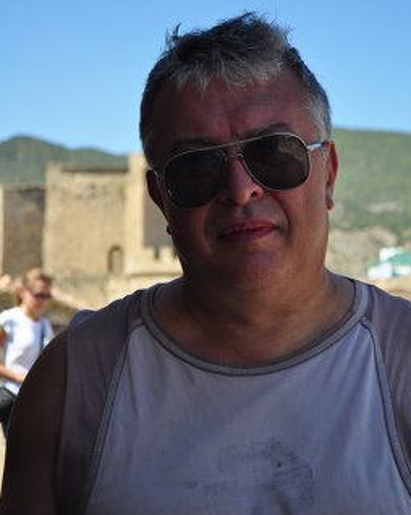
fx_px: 1181
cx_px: 208
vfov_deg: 24.6
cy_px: 241
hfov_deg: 19.7
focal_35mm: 78
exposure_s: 1/1250
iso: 500
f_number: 5.3
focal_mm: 45
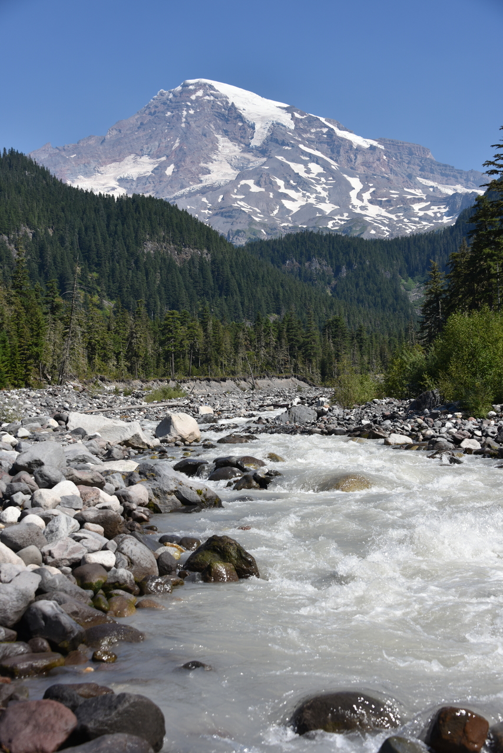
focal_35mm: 48
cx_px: 252
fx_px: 1005
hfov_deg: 28.1
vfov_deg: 41.1
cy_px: 376
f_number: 7.1
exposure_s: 1/500
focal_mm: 48
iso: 100
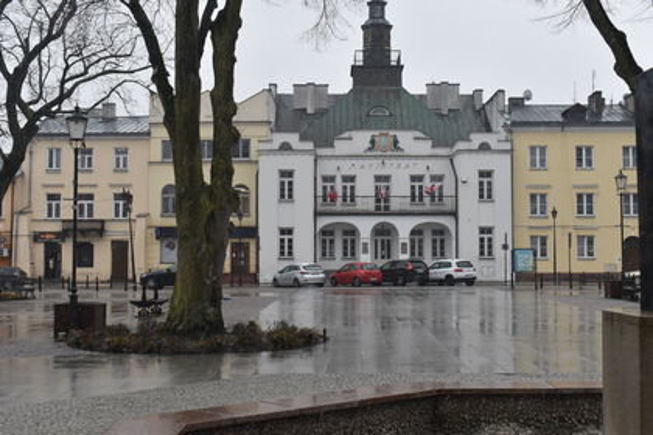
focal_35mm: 48
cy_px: 218
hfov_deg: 41.1
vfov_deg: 28.1
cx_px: 326
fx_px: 871
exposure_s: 1/250
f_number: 8
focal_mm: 32
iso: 400
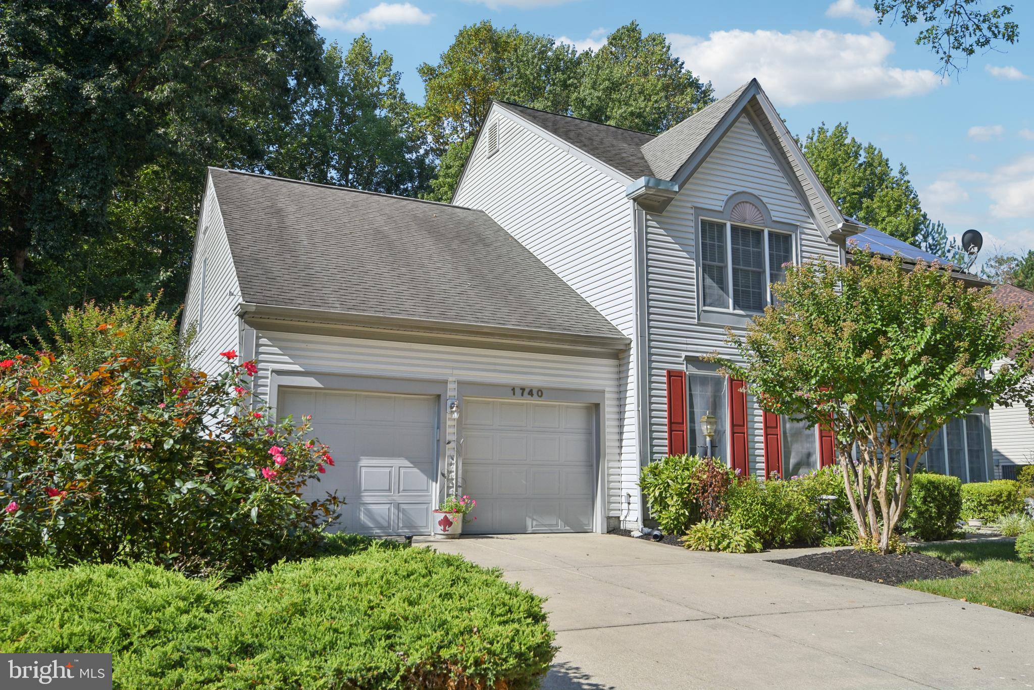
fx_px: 833
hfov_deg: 63.6
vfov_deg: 45.0
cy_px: 345
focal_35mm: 29
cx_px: 517
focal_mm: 29
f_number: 8
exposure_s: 1/1250
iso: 400
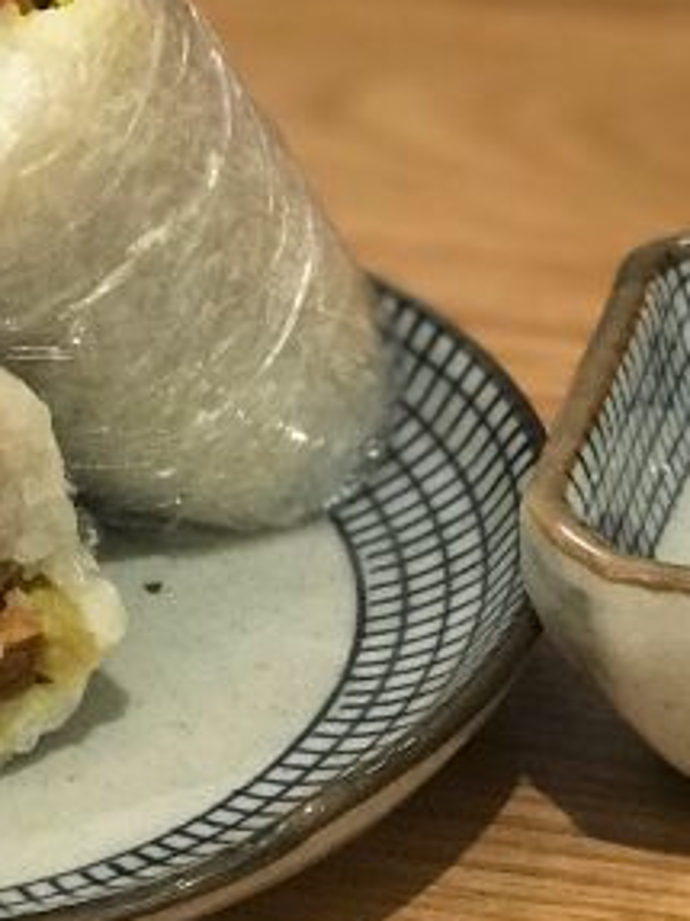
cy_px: 241
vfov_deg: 14.2
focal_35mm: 139
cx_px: -34
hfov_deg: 10.6
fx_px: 3697
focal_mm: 6.6
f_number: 2.8
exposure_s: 1/50
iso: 500
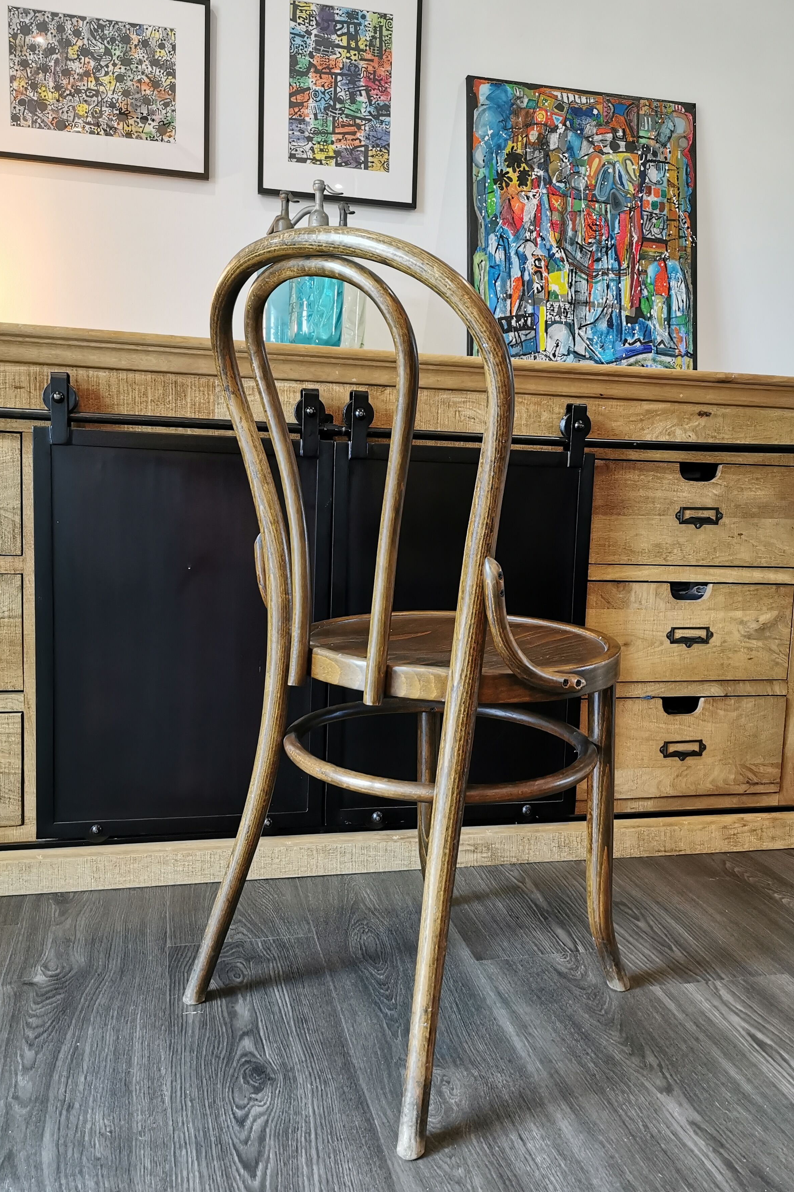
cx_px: 393
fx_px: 959
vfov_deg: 63.7
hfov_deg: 45.0
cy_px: 600
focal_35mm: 29
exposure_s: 1/50
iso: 250
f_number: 1.8
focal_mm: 5.58
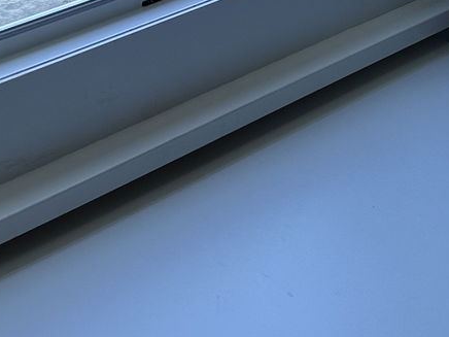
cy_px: -214
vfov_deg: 15.1
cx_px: 298
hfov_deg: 22.2
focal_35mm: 88
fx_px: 1141
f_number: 1.78
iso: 80
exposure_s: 1/1339
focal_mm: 6.86
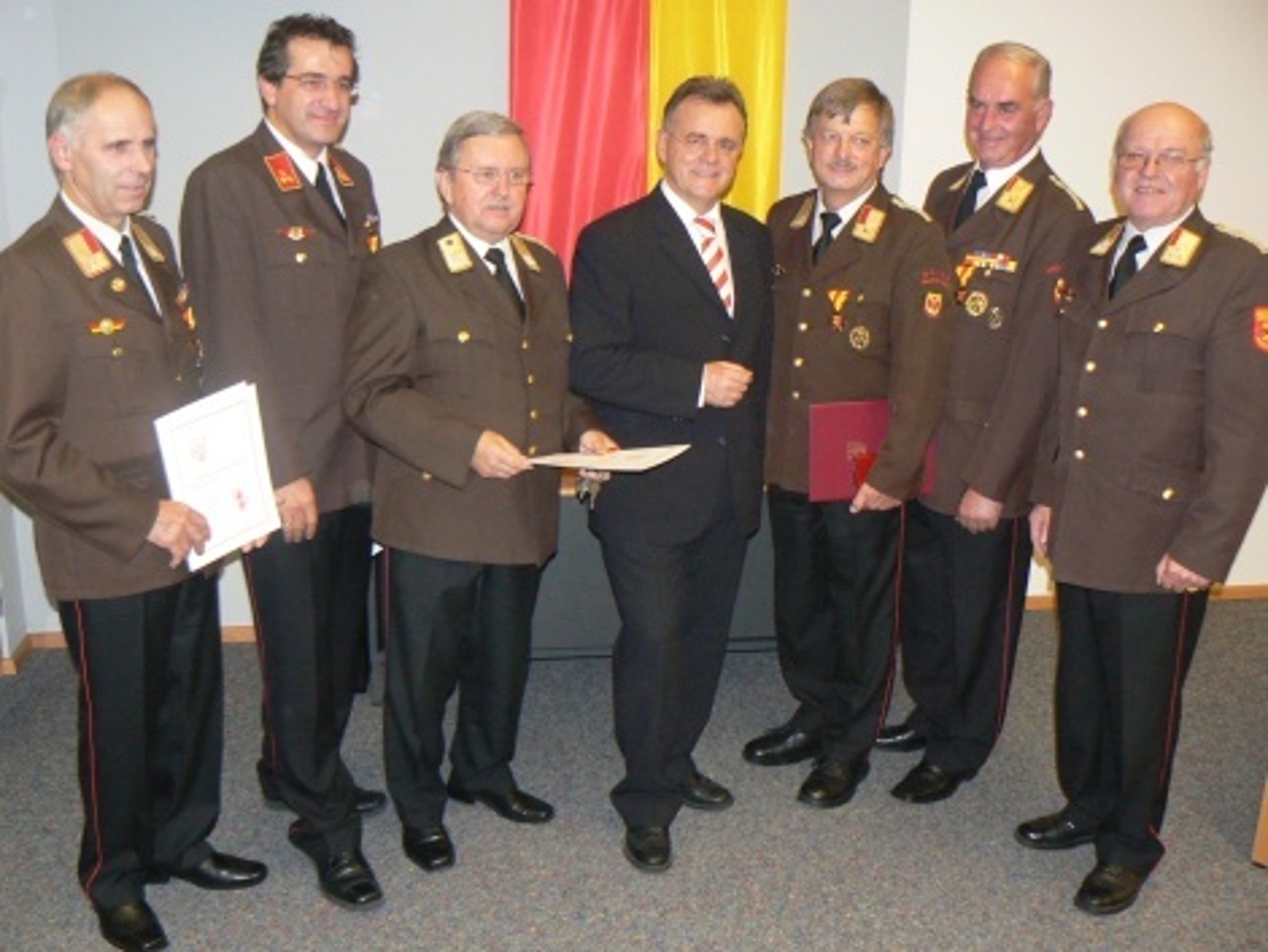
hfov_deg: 51.3
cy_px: 476
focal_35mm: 36
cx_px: 634
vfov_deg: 39.7
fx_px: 1319
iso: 250
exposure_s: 1/30
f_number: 2.8
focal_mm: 6
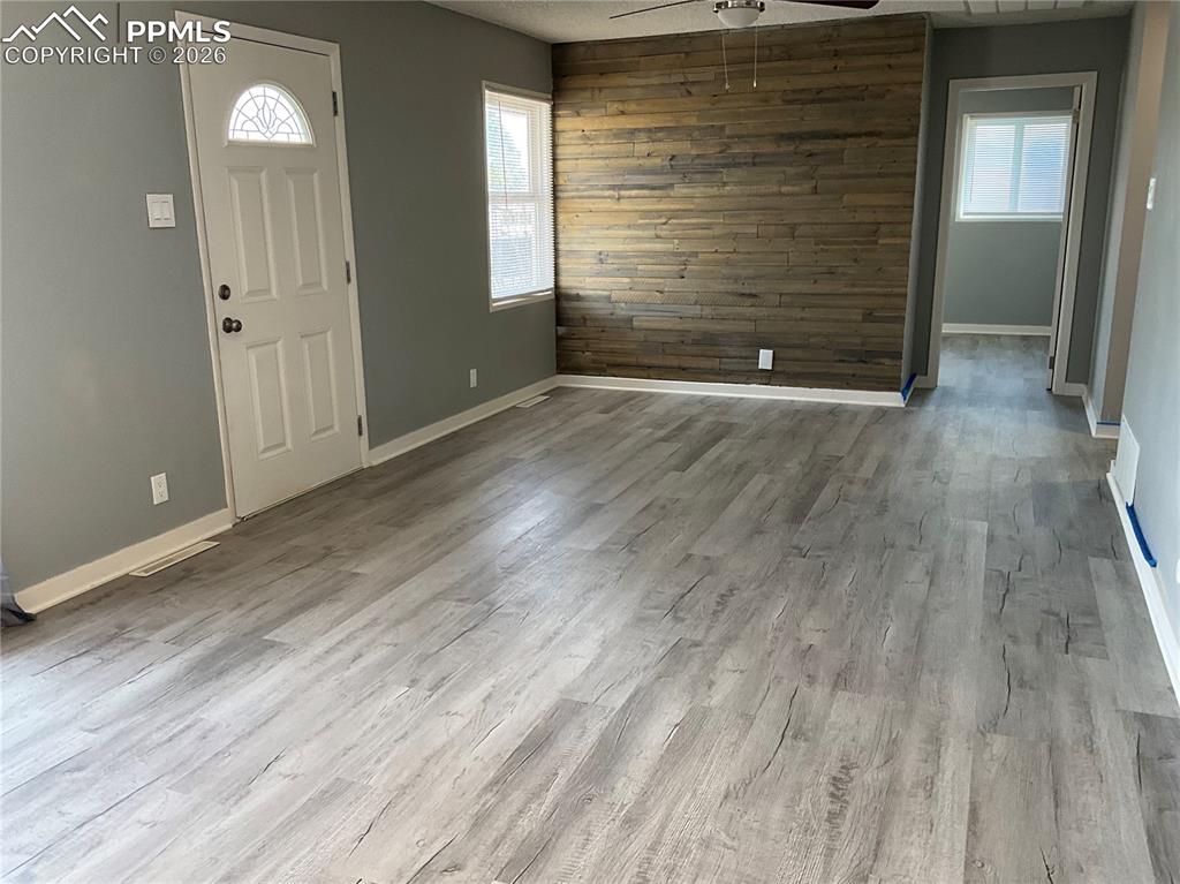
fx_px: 988
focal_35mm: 29
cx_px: 590
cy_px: 442
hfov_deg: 61.7
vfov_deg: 48.2
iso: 50
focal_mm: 3
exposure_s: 1/60
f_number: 1.8
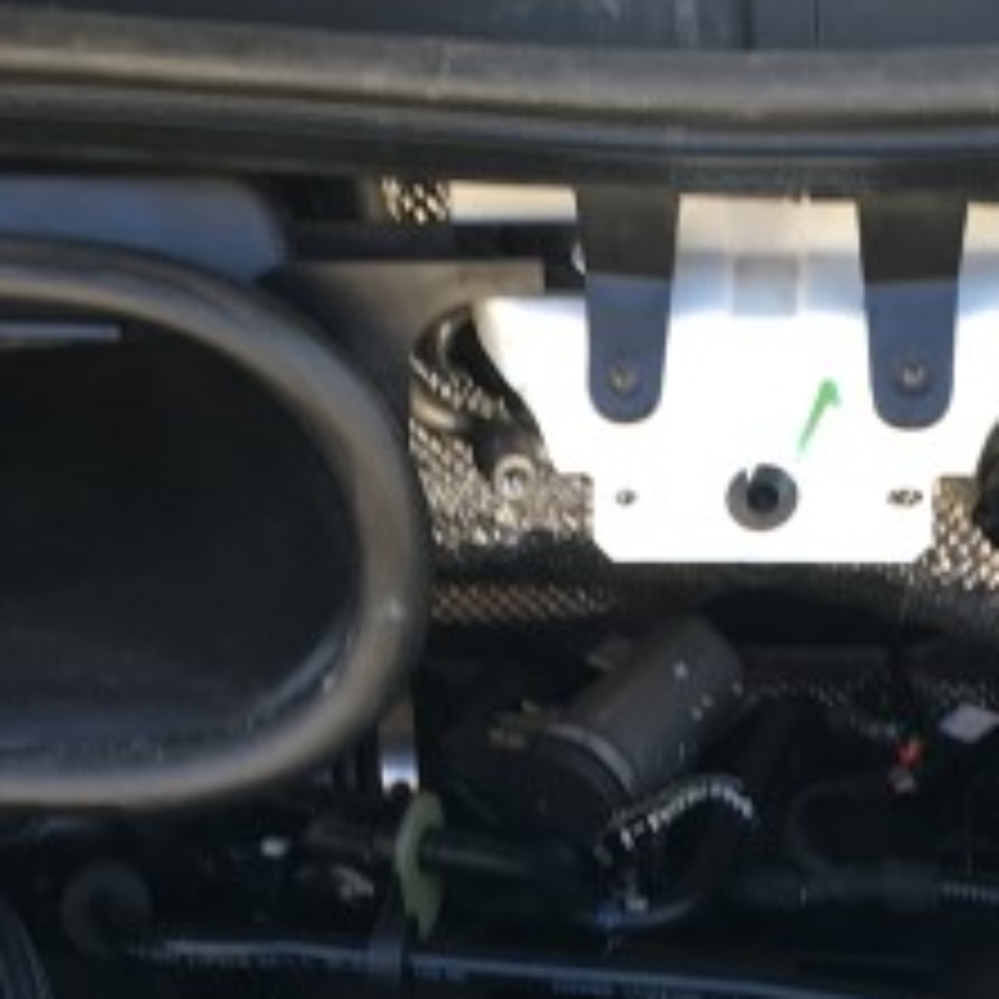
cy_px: 994
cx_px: 810
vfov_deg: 14.5
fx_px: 3853
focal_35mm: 118
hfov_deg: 14.7
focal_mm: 4.15
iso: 25
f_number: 2.2
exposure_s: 1/60
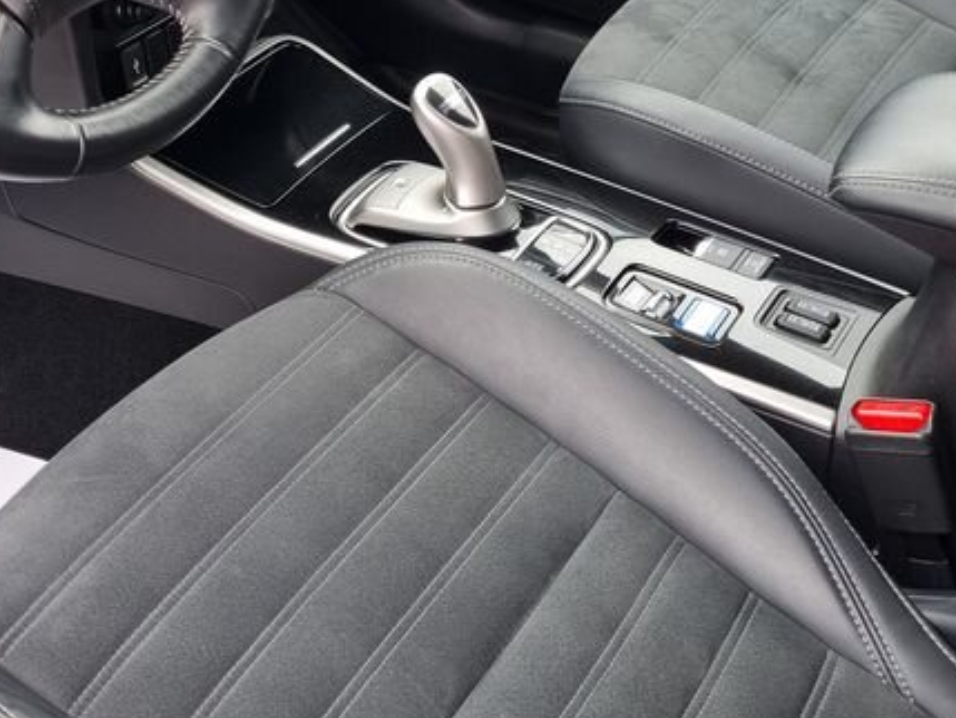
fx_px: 1713
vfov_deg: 23.1
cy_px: 71
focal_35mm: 62
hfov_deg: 30.9
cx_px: 292
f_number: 1.8
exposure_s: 1/164
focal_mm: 5.4
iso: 50
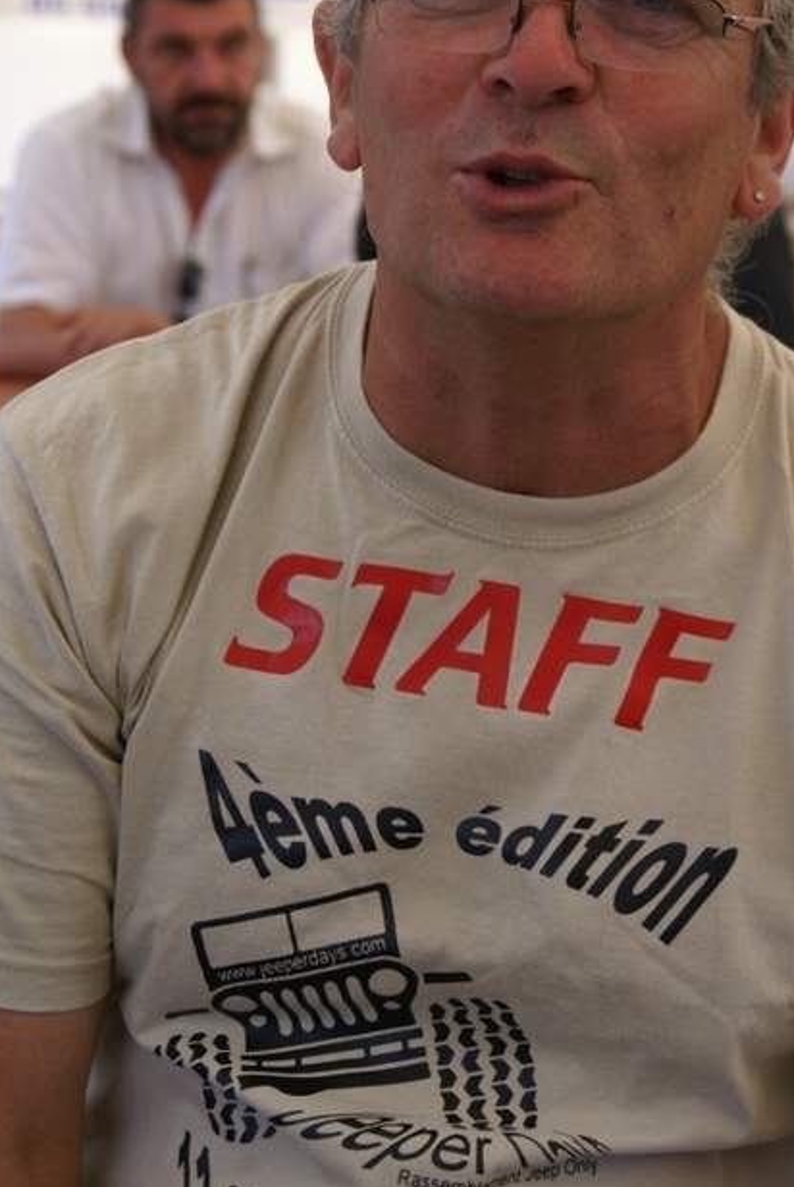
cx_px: 501
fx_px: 2533
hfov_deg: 17.8
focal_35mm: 77
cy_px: 337
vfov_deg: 26.1
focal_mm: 35
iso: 100
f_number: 4.5
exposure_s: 1/80
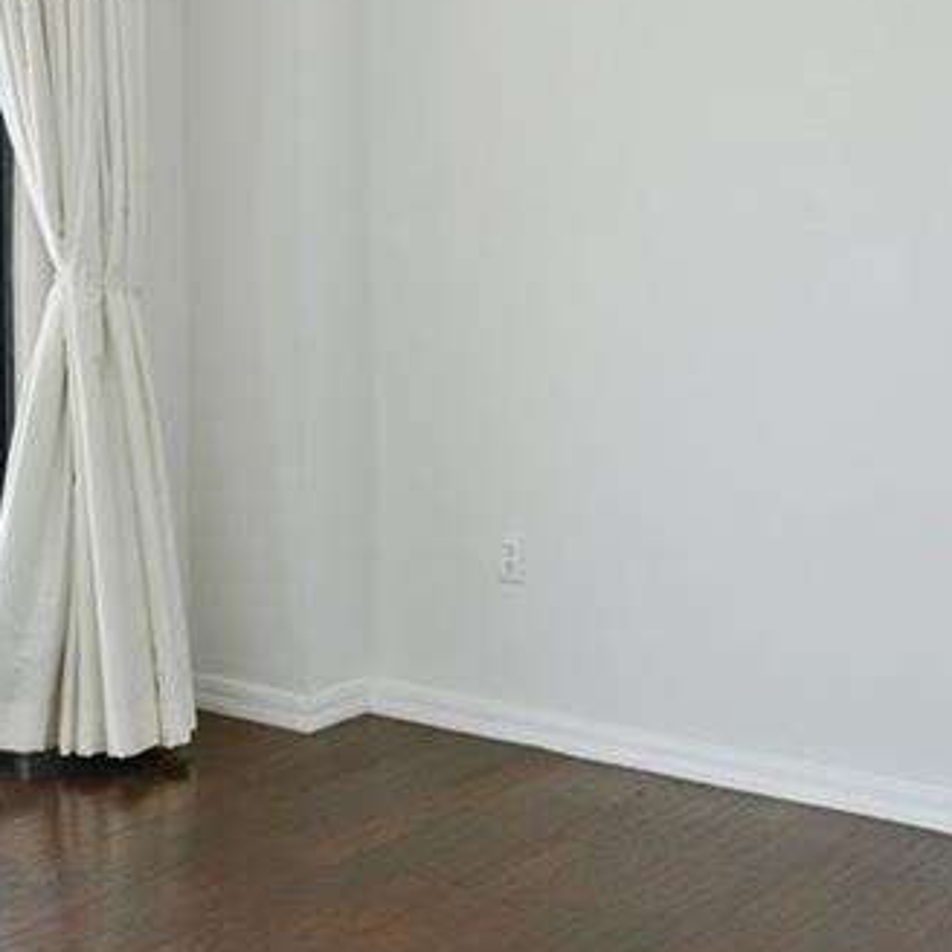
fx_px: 1805
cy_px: 245
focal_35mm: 58
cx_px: 502
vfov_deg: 29.1
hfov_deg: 29.5
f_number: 8
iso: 200
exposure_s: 1/40
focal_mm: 14
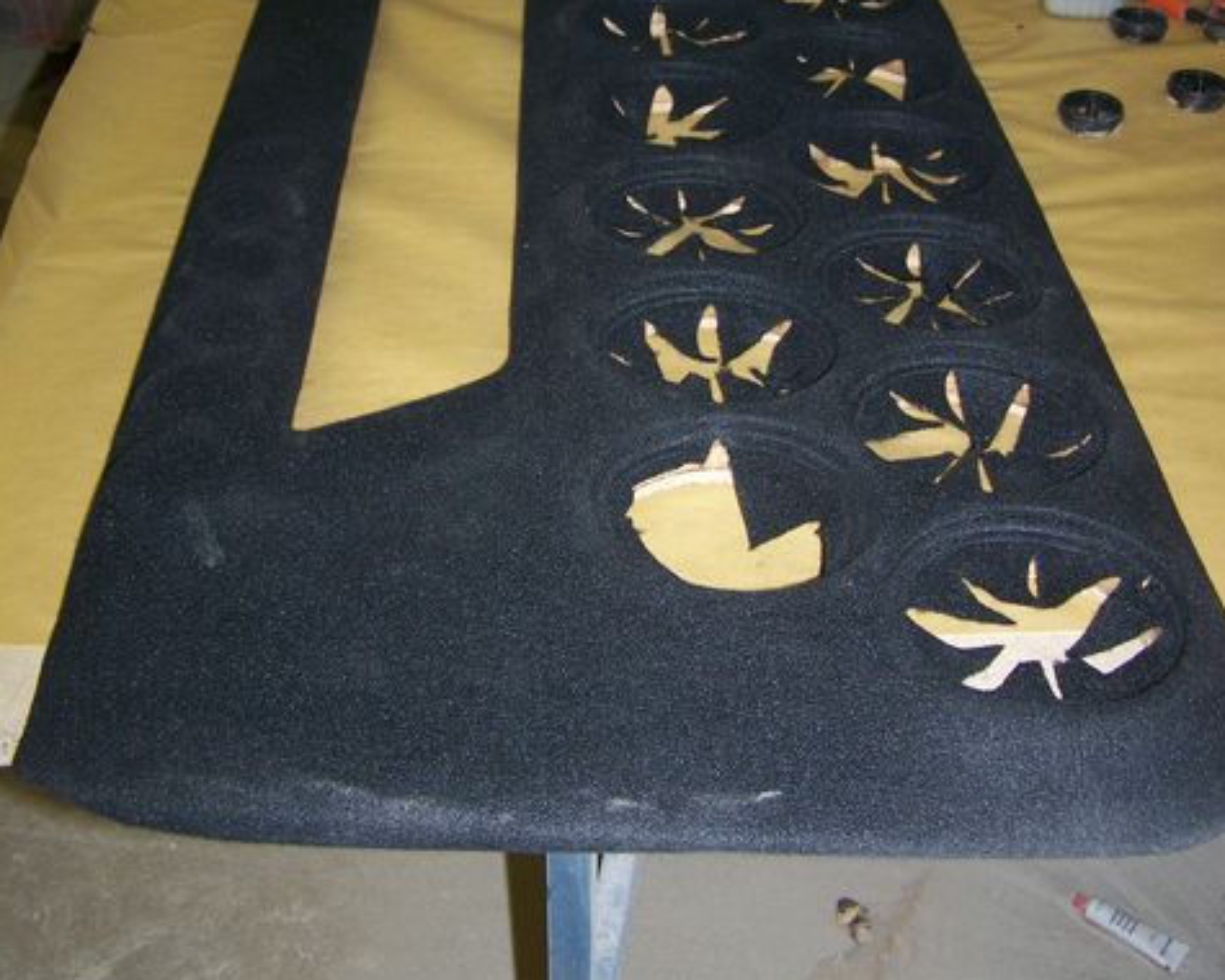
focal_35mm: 50
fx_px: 1813
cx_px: 611
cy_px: 307
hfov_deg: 37.3
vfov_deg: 30.0
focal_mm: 6.3
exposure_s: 1/60
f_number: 2.8
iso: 80
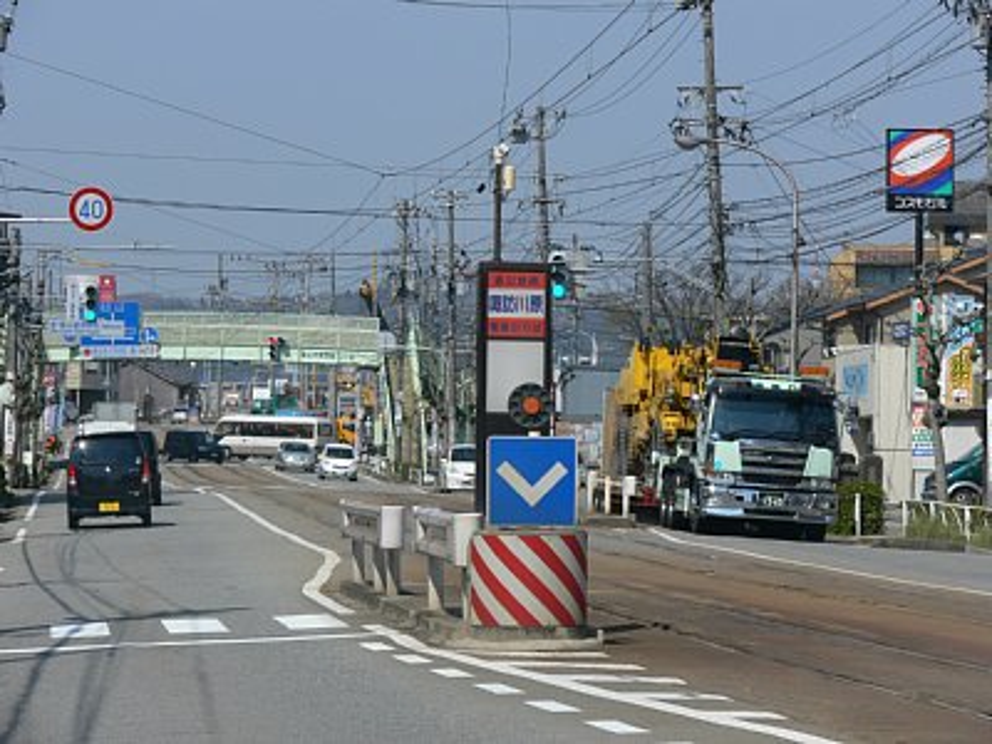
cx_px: 496
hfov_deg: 12.3
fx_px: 4585
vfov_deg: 9.3
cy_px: 372
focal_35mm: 160
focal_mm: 33.8
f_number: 5.6
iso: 80
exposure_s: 1/320
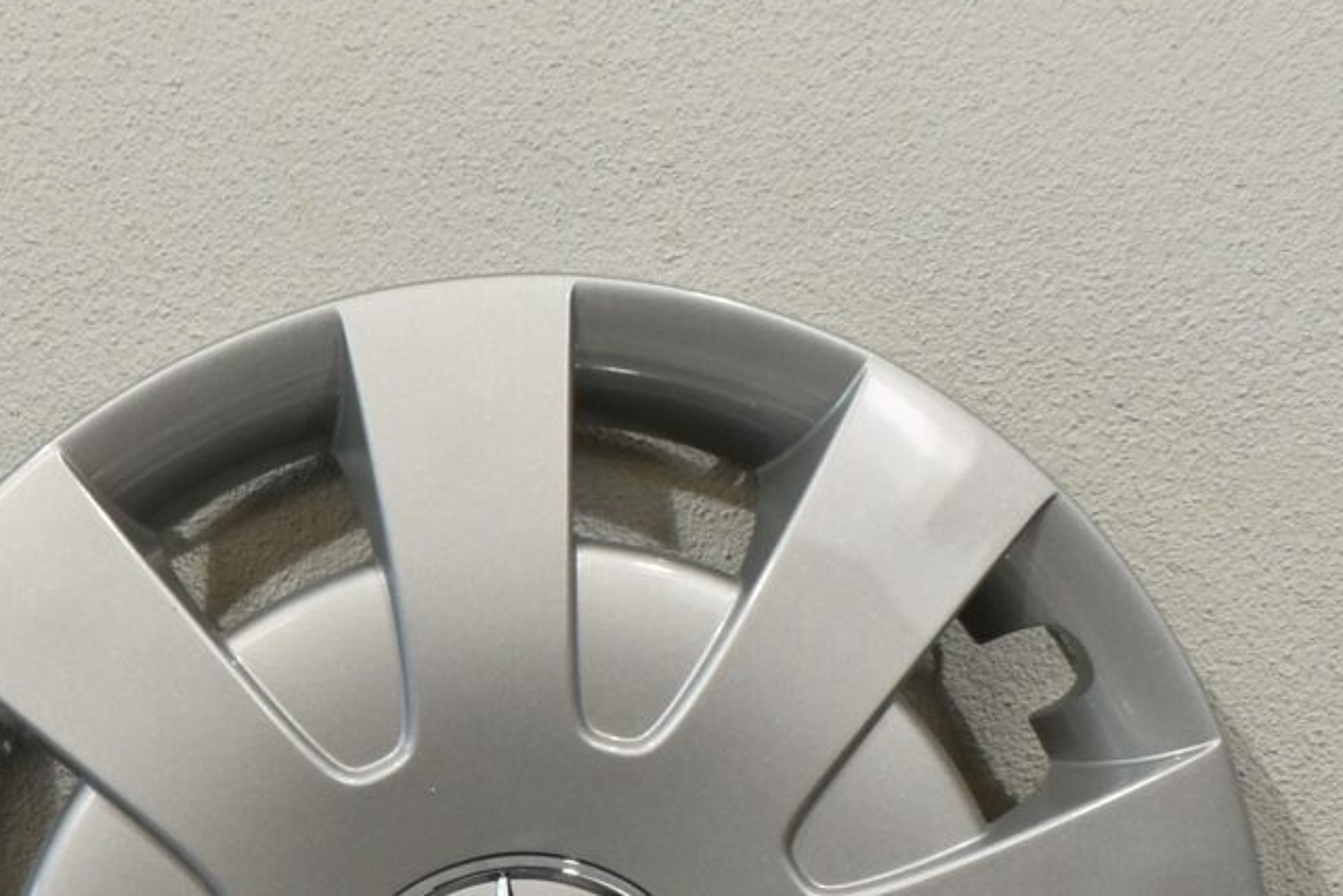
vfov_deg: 9.6
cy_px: 1430
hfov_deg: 14.3
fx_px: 5149
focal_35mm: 138
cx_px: -315
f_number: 5.6
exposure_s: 1/125
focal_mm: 23
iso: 400
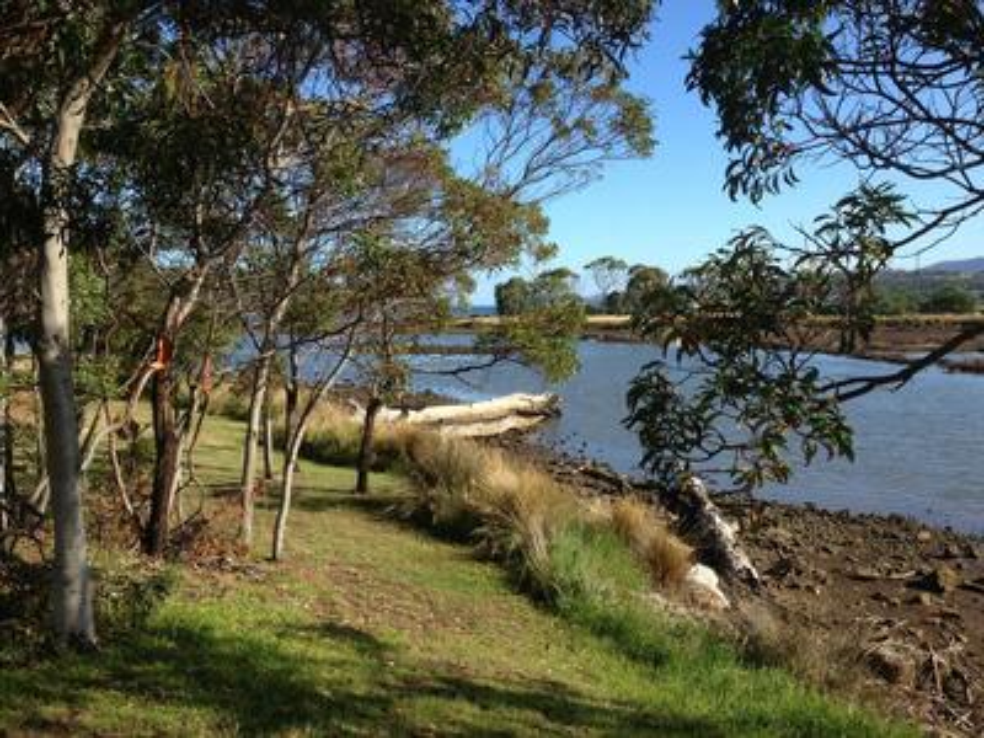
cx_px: 492
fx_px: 938
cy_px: 369
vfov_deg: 42.9
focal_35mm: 33
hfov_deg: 55.4
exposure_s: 1/1004
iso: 50
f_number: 2.4
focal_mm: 4.12
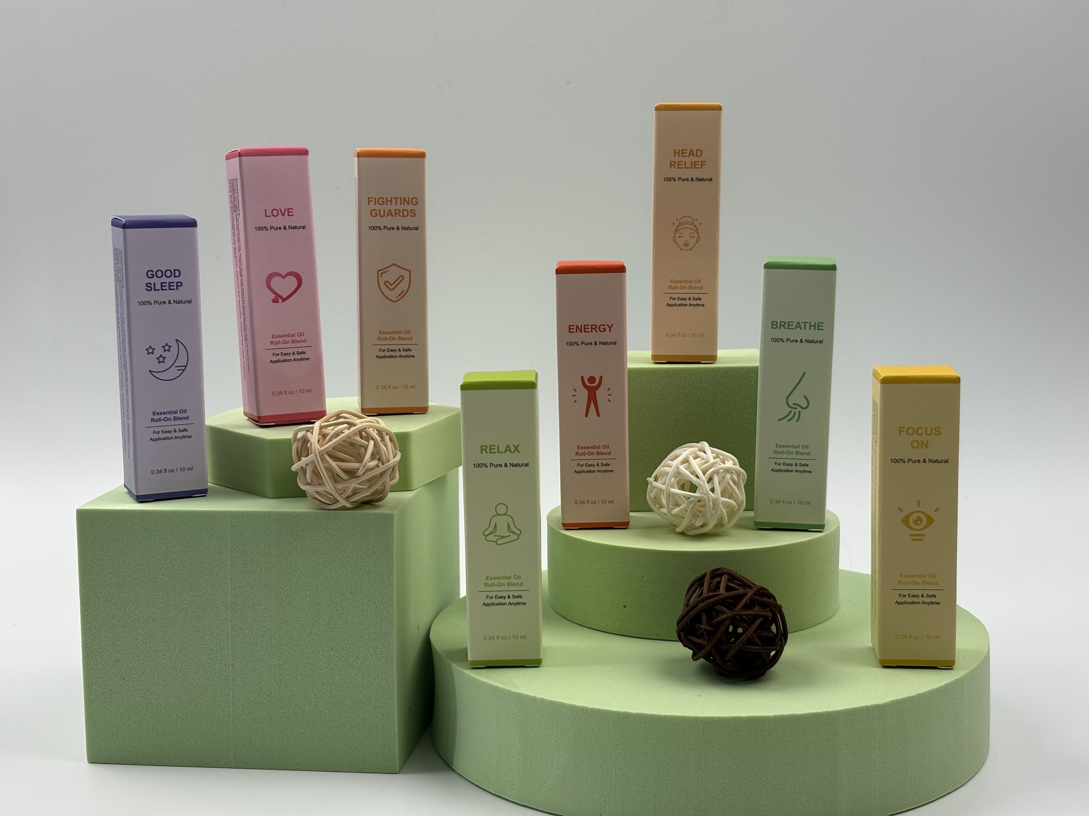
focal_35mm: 52
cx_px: 544
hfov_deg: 36.8
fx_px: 1636
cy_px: 408
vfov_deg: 28.0
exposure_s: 1/258
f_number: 1.6
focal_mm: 5.96
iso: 32
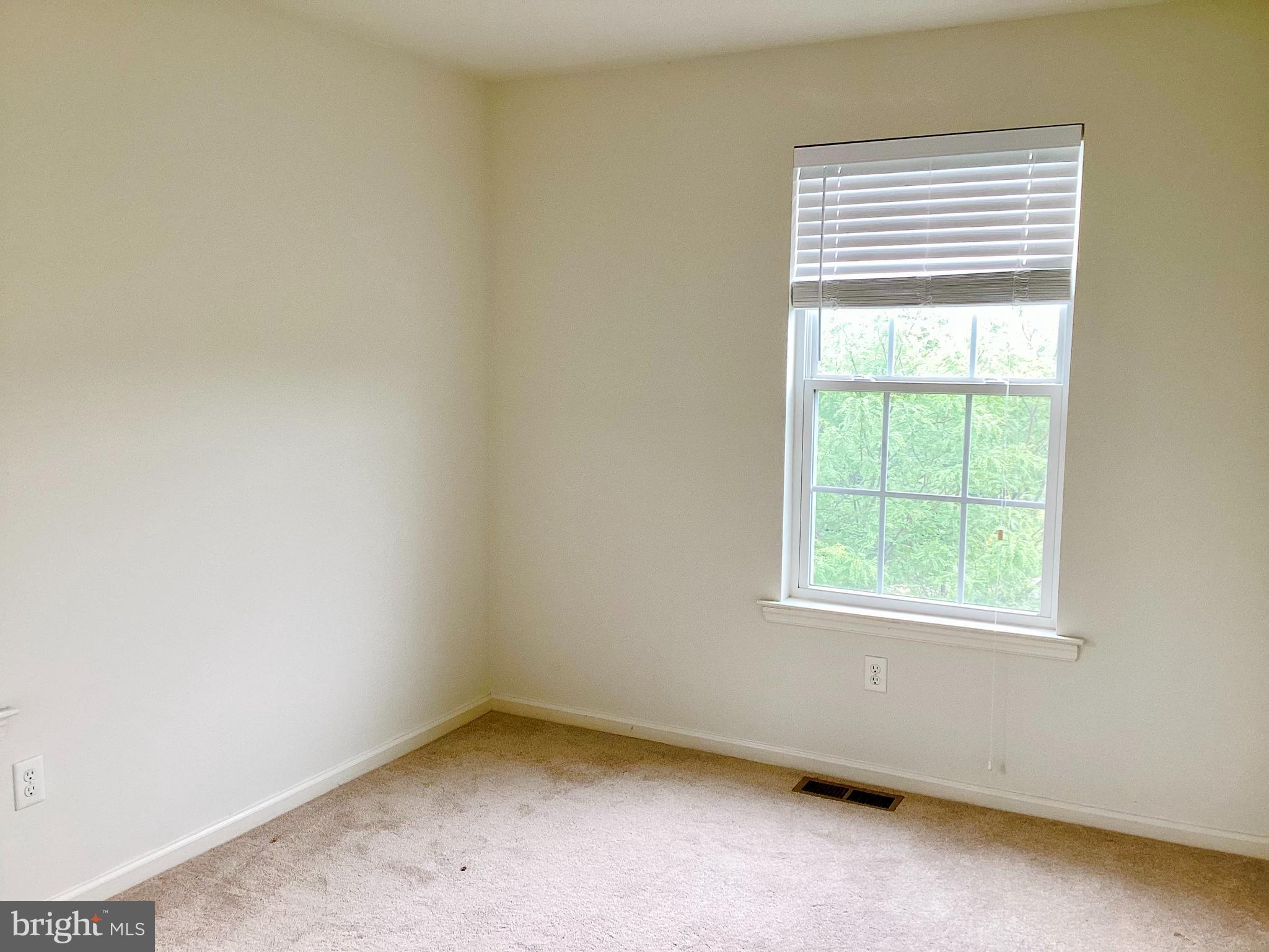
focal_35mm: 31
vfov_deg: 45.4
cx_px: 634
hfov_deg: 58.4
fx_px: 1136
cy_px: 476
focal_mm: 3.3
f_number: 2.4
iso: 80
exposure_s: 1/120
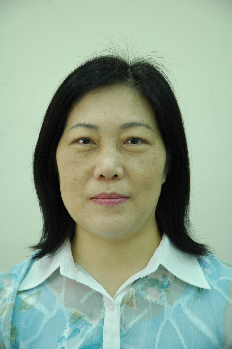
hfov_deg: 13.0
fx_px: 1017
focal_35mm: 105
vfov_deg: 19.5
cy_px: 174
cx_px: 116
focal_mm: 70
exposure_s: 1/30
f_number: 4.5
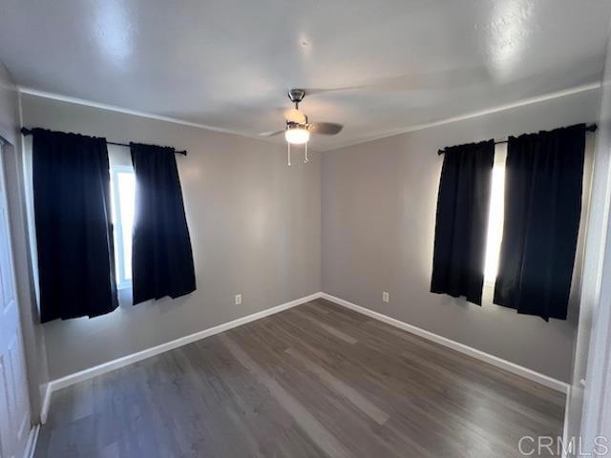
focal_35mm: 13
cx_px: 306
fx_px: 229
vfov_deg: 89.9
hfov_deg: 106.2
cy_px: 229
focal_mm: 1.57
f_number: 1.8
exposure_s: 1/60
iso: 400
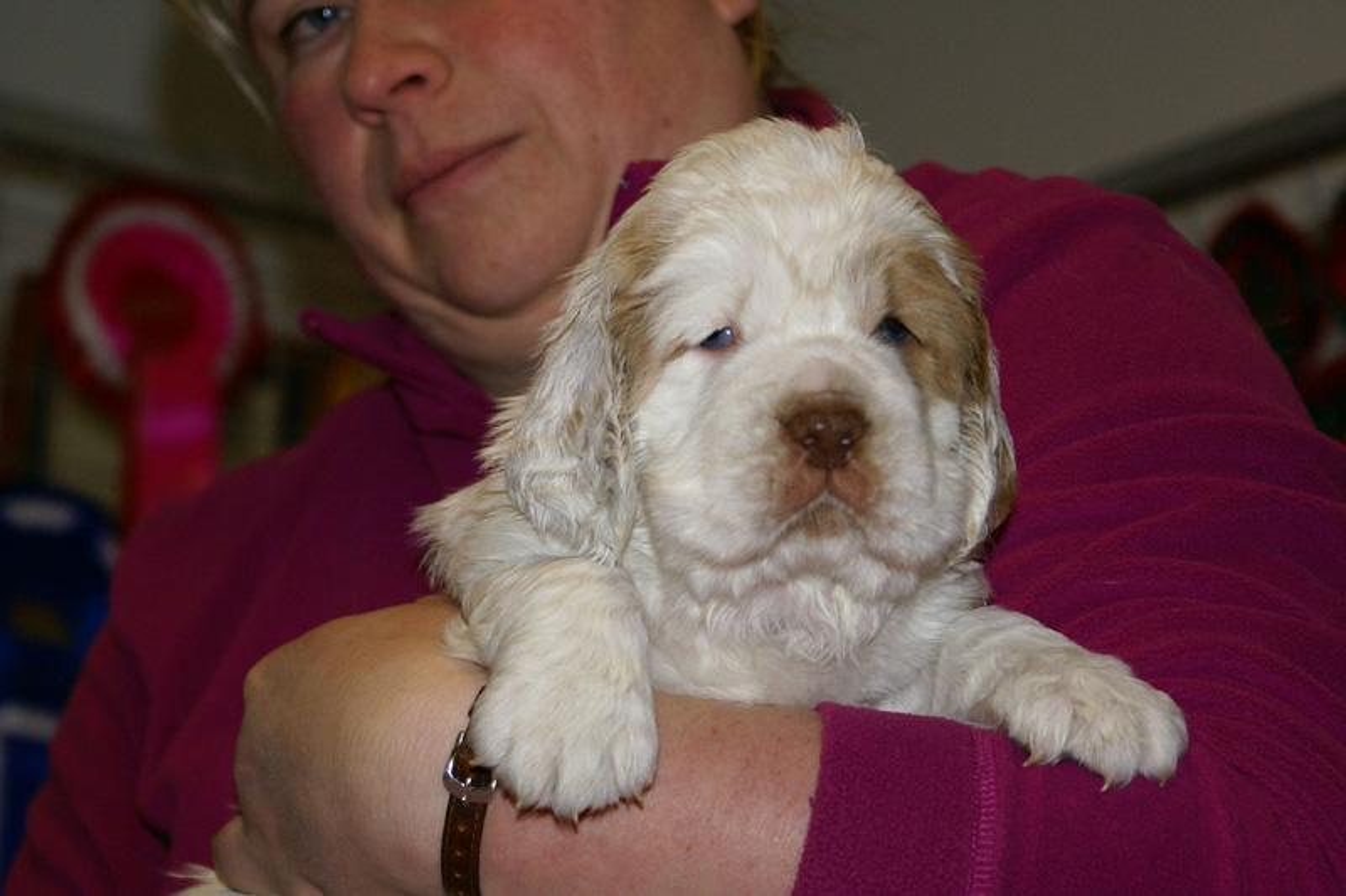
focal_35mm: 105
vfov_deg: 13.0
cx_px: 673
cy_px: 448
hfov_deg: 19.5
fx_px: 3925
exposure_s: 1/125
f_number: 5.6
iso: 400
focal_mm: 70
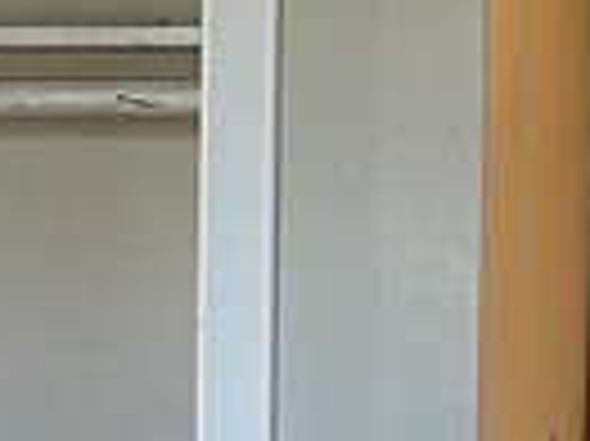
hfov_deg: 9.6
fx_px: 3457
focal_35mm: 203
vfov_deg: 7.3
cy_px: 414
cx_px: -99
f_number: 1.6
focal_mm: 5.1
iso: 200
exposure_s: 1/60
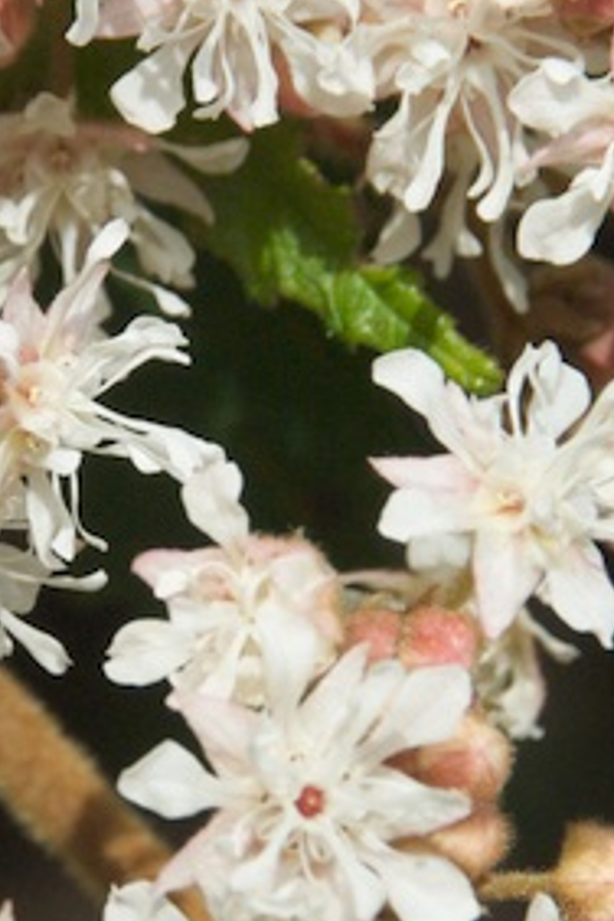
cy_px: 382
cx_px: -57
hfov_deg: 1.3
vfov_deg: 1.9
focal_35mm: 1065
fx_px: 27244
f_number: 13
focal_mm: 200
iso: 250
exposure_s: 1/250
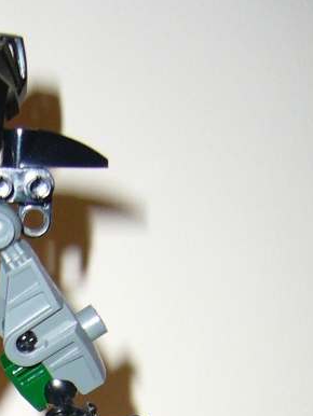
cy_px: 601
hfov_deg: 12.2
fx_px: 1397
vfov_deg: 15.8
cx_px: -159
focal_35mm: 116
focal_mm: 5.8
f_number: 2.8
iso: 100
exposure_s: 1/30
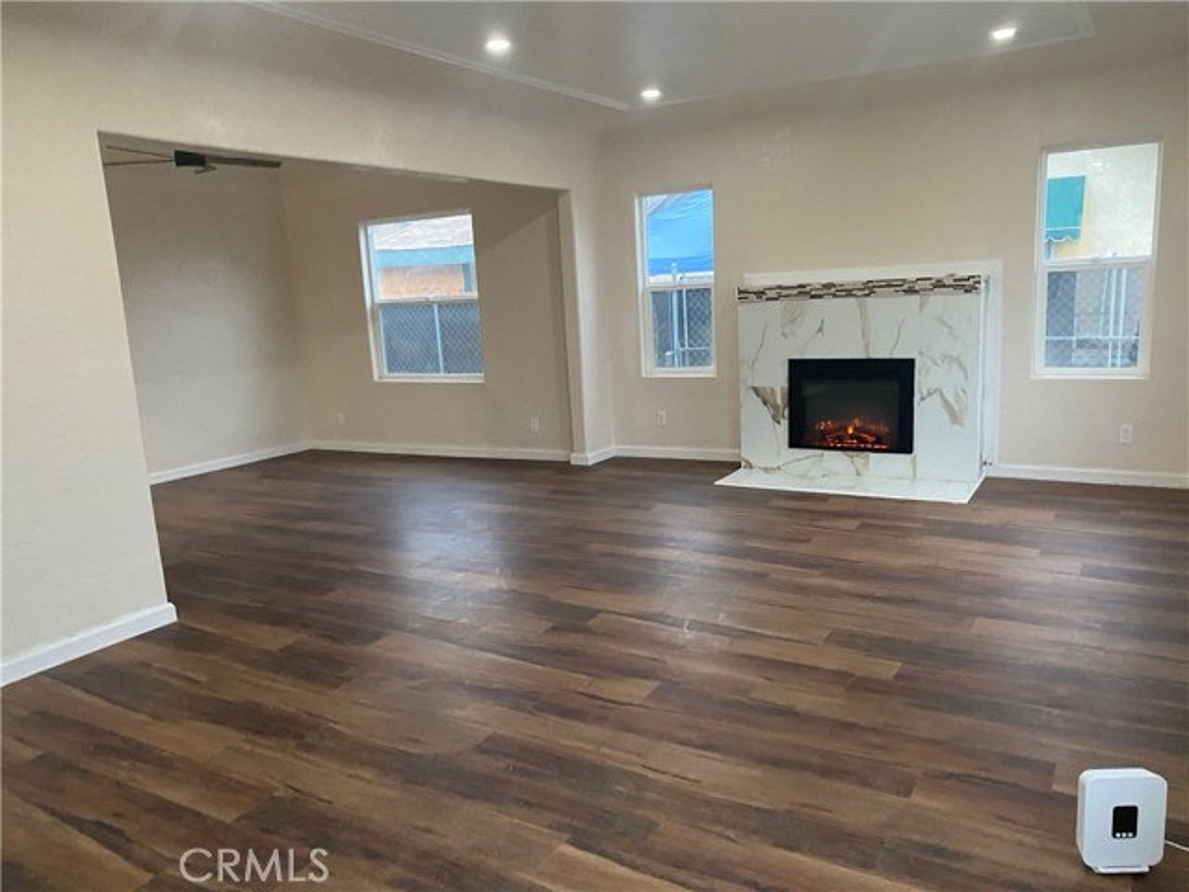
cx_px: 594
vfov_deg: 53.1
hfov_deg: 67.3
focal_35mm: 26
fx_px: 893
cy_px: 446
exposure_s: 1/40
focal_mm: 4.25
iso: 400
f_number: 1.8
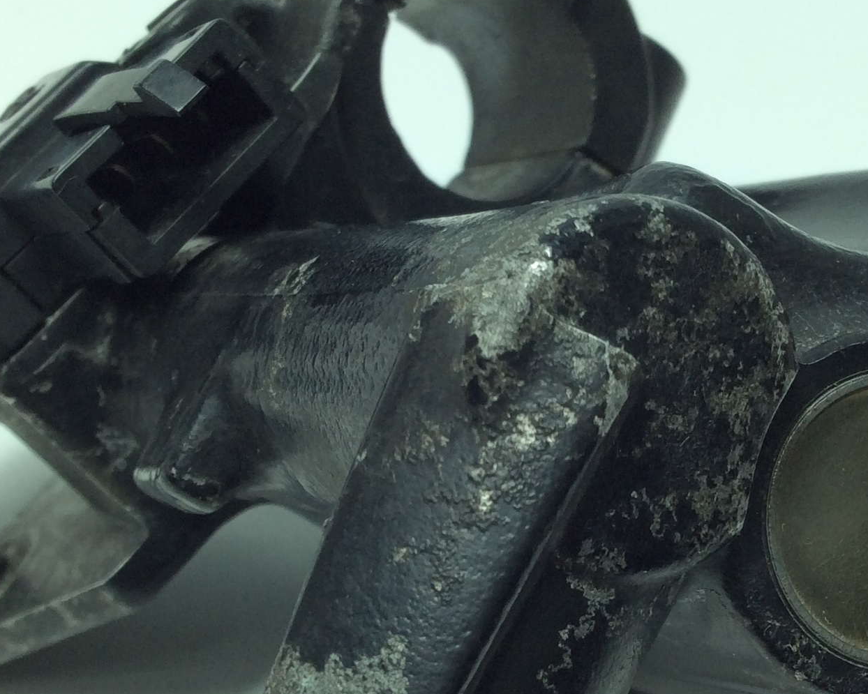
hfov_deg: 29.1
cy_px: 403
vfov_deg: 23.5
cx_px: 487
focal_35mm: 65
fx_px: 1670
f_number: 2.4
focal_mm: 3.3
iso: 32
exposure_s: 1/244
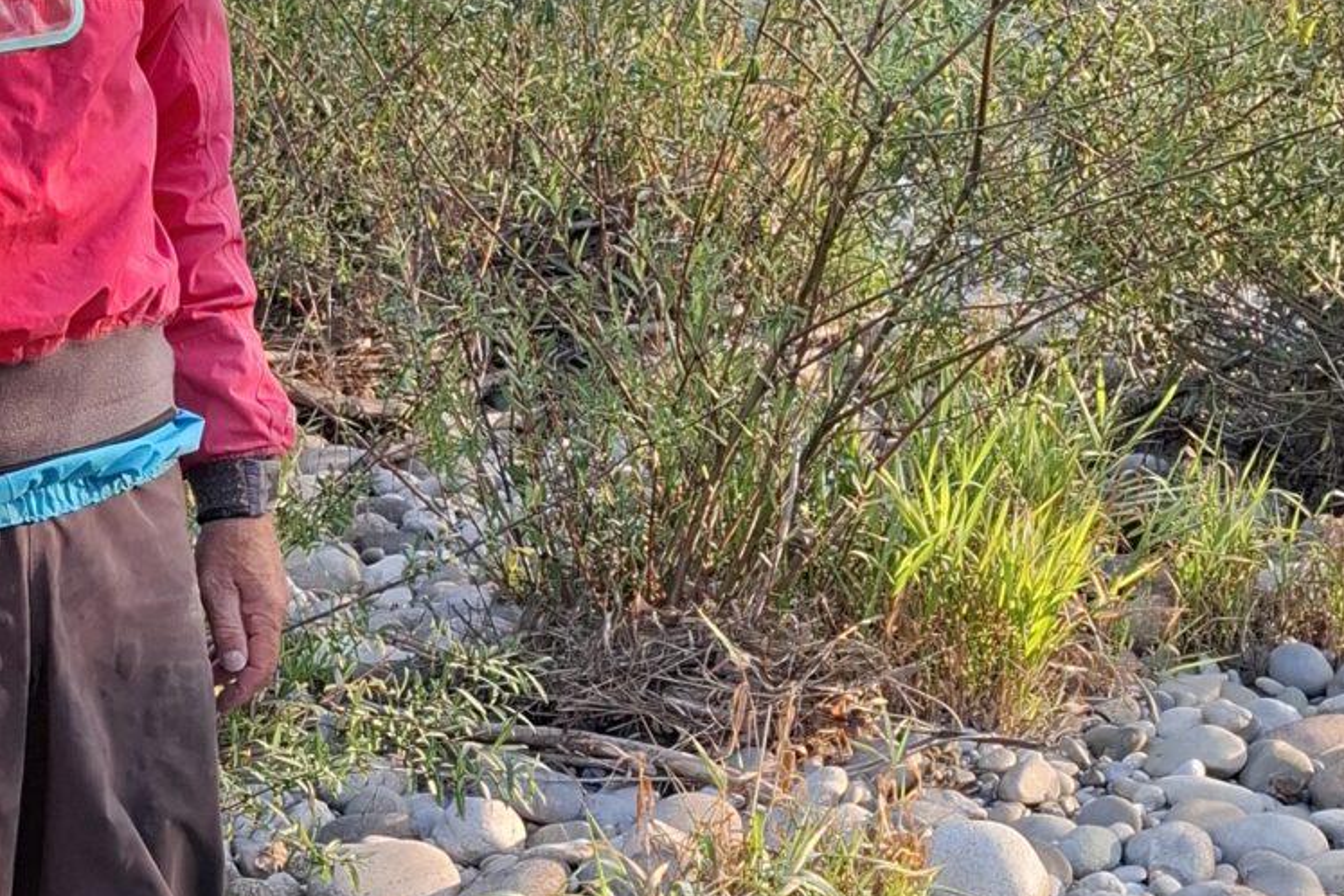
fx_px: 3061
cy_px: 973
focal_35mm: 82
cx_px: 27
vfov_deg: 16.2
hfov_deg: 23.8
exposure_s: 1/295
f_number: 1.8
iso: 50
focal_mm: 5.54
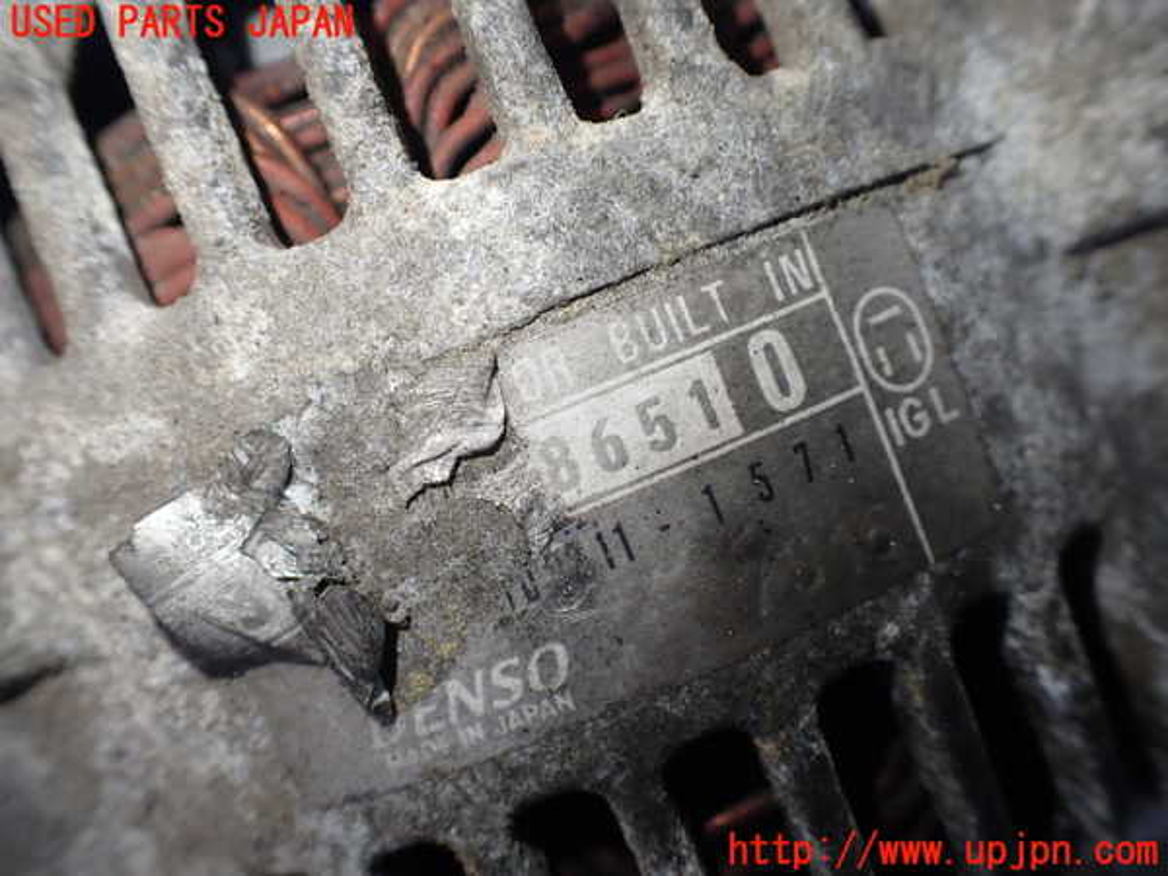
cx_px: 584
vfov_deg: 46.8
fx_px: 1012
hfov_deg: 60.0
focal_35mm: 30
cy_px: 438
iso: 160
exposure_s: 1/125
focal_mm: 5.4
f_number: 2.3
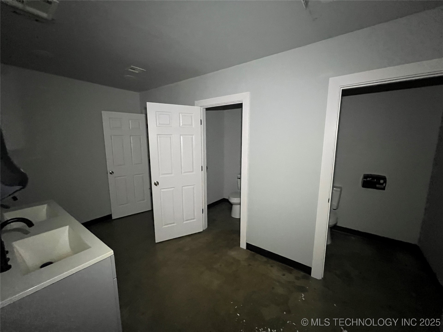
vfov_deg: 89.9
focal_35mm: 13
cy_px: 166
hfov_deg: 106.2
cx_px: 222
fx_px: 166
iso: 1250
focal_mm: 1.57
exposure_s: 1/41
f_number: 1.8
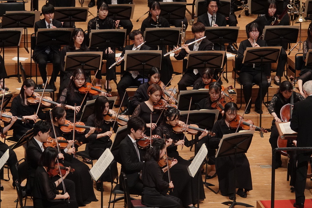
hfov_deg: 7.4
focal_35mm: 280
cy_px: 127
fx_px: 2427
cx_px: 131
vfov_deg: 4.9
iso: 800
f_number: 4
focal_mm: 78.39
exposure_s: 1/200
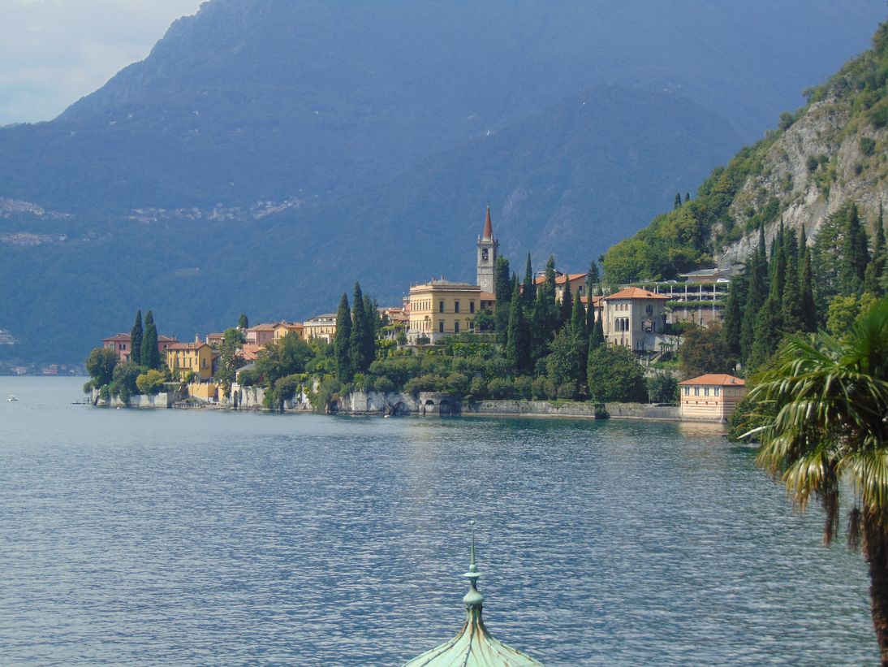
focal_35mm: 108
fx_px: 2771
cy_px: 334
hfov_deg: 18.2
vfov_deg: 13.7
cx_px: 444
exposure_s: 1/800
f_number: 3.9
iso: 80
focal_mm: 19.4
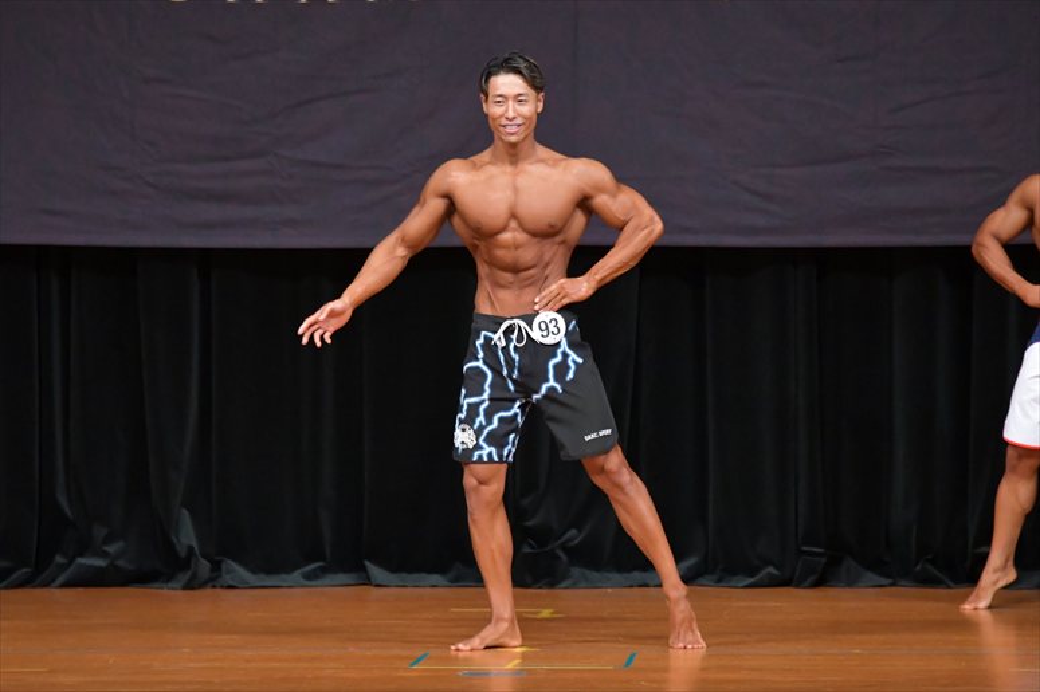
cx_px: 520
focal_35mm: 285
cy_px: 346
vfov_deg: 4.8
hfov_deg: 7.2
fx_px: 8229
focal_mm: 190
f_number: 5.6
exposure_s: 1/400
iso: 5000
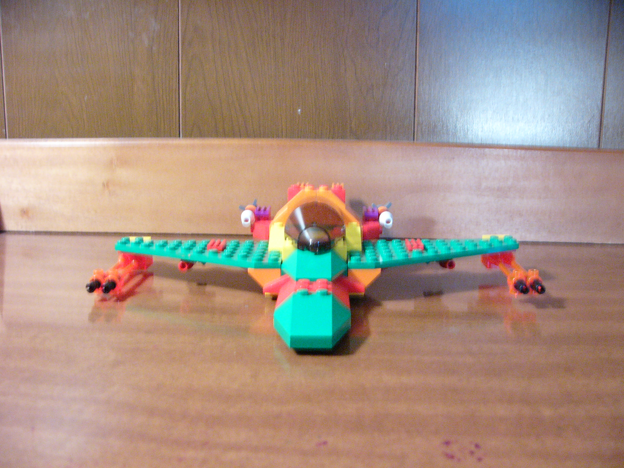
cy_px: 234
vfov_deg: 39.7
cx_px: 312
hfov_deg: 51.4
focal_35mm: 36
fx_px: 649
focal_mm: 6
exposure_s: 1/8
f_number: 2.8
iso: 200
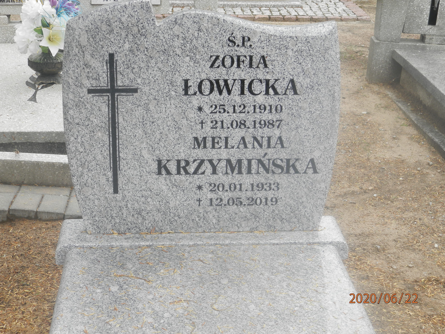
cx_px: 222
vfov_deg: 21.6
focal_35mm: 68
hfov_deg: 28.6
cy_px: 167
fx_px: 874
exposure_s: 1/125
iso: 100
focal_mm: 12.2
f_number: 4
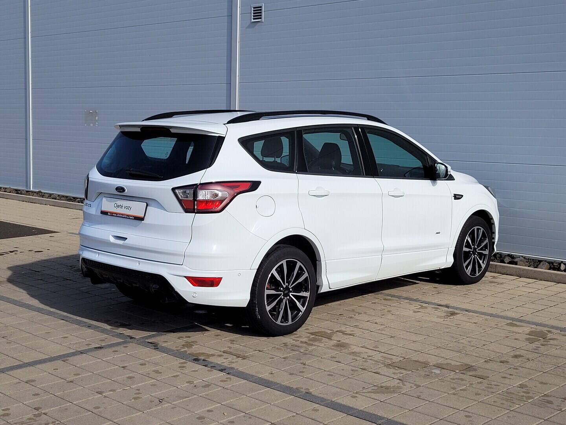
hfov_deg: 67.3
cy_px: 212
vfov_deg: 53.1
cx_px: 283
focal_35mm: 26
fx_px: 425
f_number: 1.8
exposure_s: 1/3084
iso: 40
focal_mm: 5.4
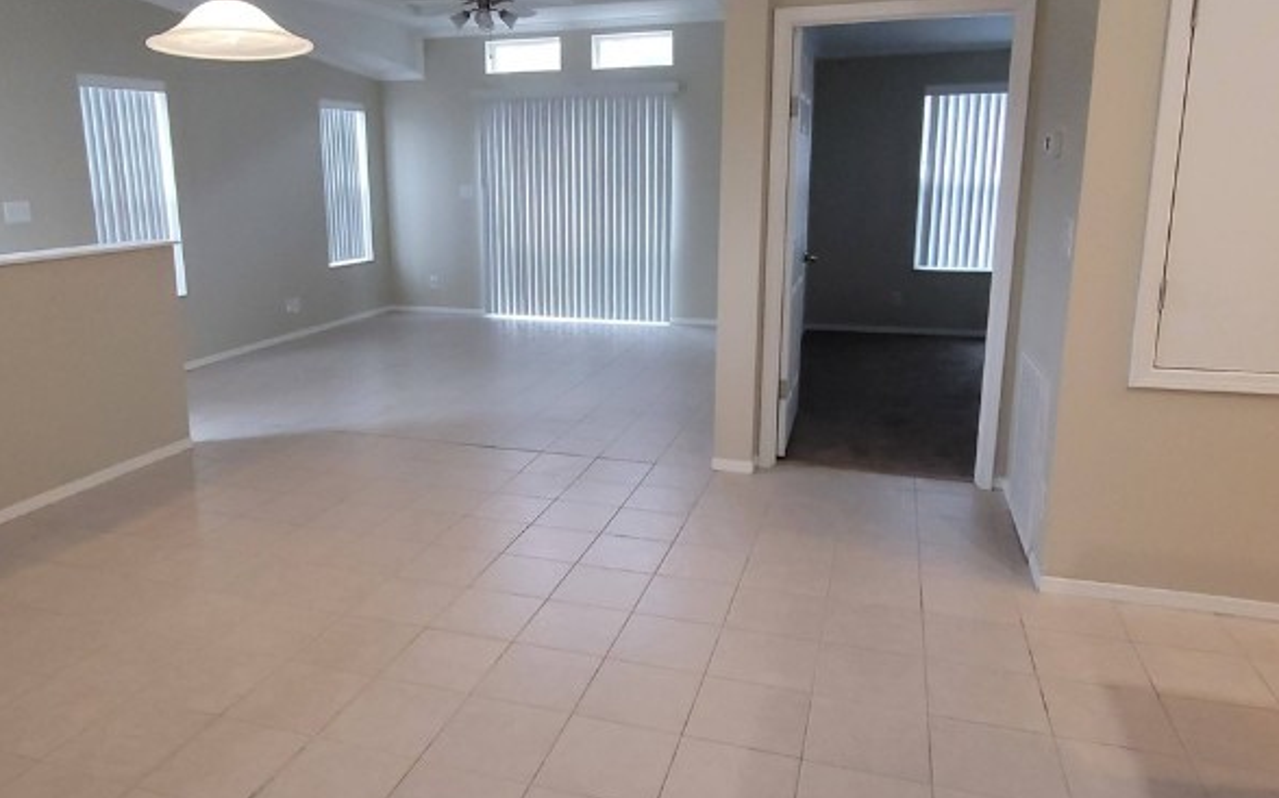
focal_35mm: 24
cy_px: 370
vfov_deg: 51.0
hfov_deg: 74.6
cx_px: 570
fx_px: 836
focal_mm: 2.2
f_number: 2.2
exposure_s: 1/60
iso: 320
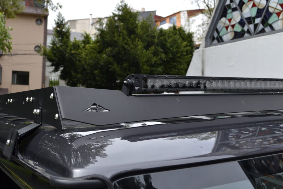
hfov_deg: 48.4
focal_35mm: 40
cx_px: 124
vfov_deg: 33.3
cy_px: 82
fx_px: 314
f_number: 6.3
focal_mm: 22
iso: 100
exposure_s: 1/160
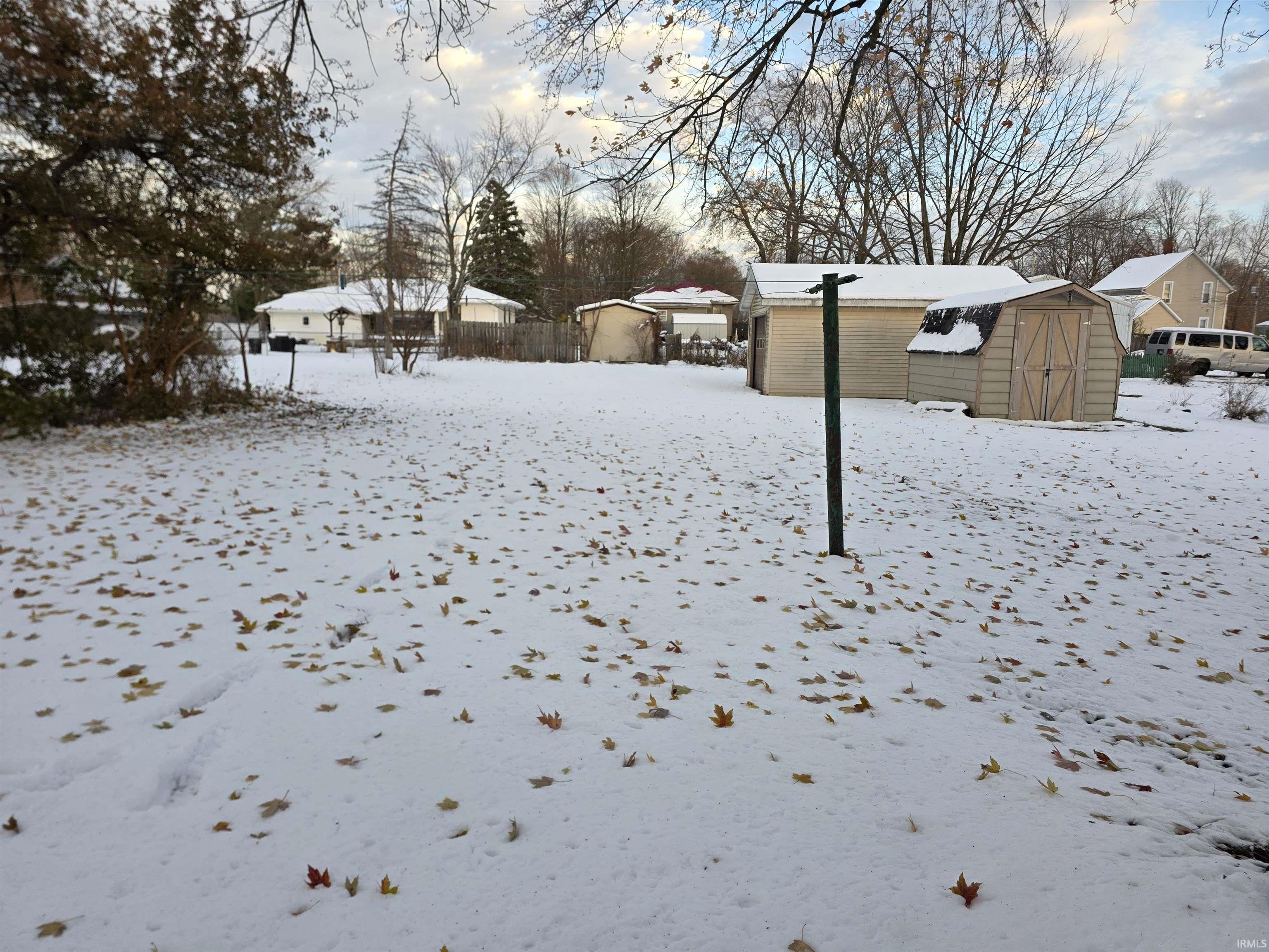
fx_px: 843
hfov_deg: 73.9
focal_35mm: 23
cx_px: 634
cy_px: 476
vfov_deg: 58.9
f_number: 1.7
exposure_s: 1/359
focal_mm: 6.3
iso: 40
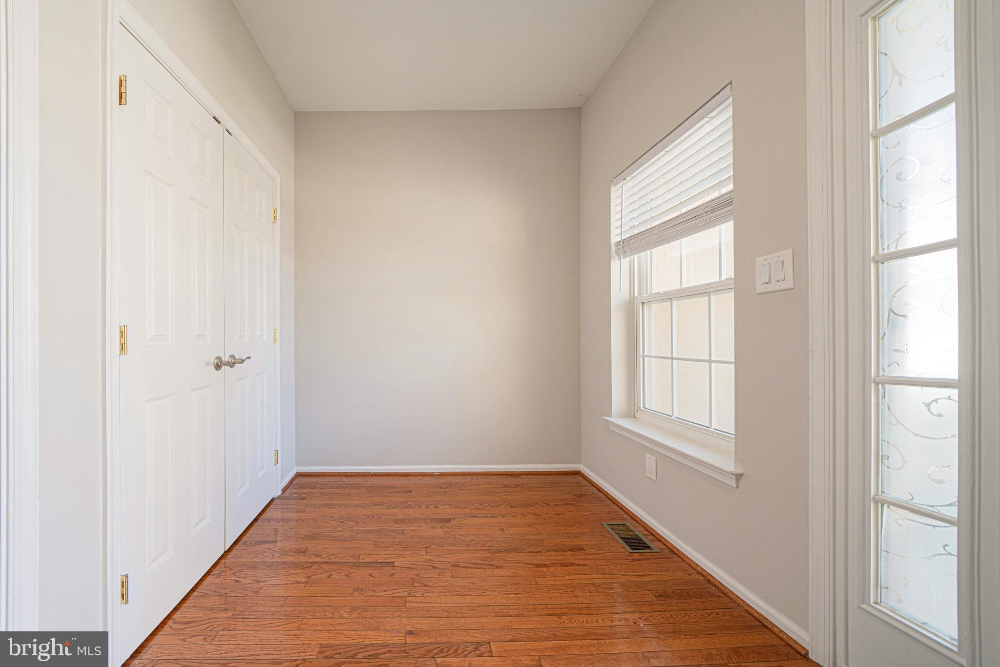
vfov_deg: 90.0
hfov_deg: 112.6
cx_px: 500
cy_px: 334
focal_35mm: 12
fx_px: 333
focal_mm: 12
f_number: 5.6
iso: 125
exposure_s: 1/20
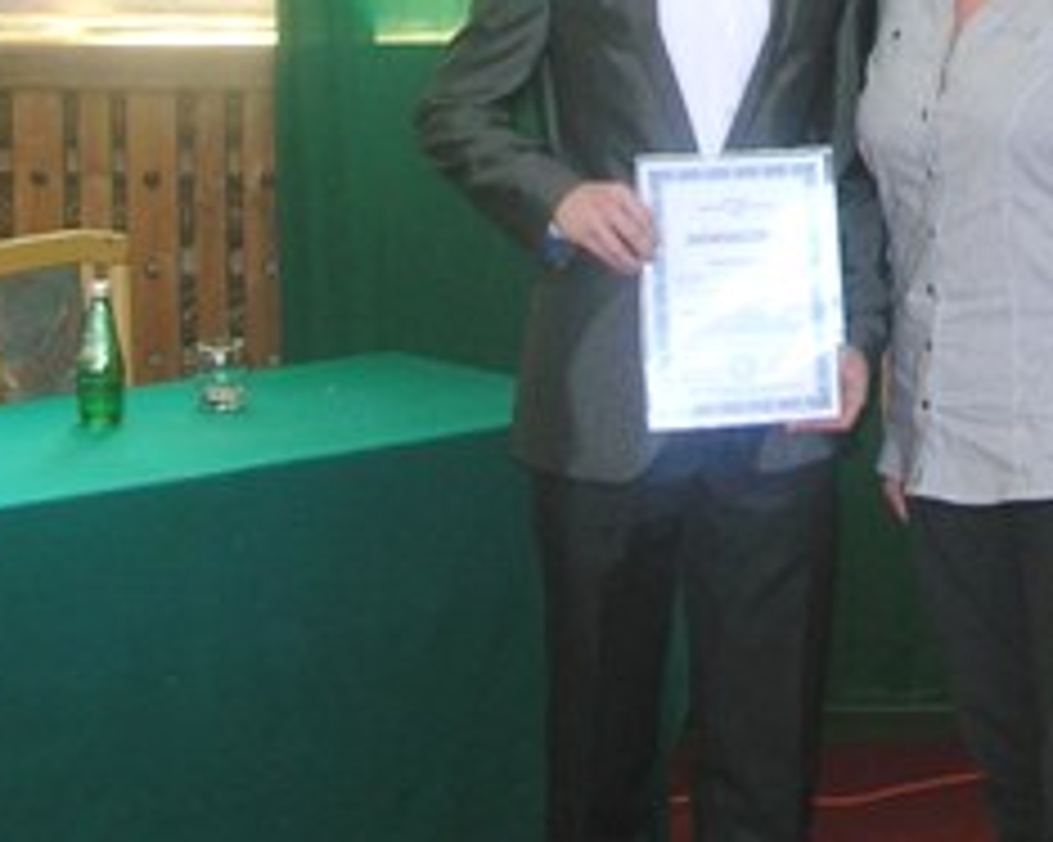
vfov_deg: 15.5
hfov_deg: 19.6
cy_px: -155
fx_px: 2991
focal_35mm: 96
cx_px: 940
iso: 50
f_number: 2.7
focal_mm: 6
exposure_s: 1/30
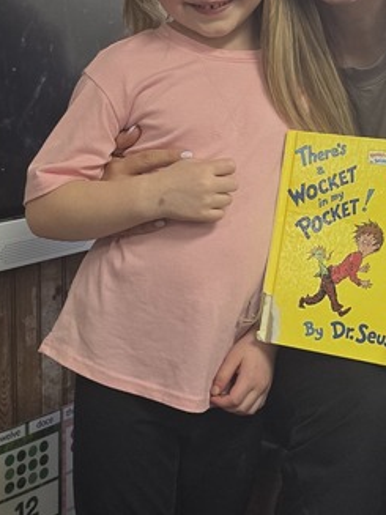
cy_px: 175
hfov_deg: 20.4
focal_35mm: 72
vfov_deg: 26.9
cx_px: 260
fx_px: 1071
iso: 200
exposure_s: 1/120
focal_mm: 6.3
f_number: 1.7
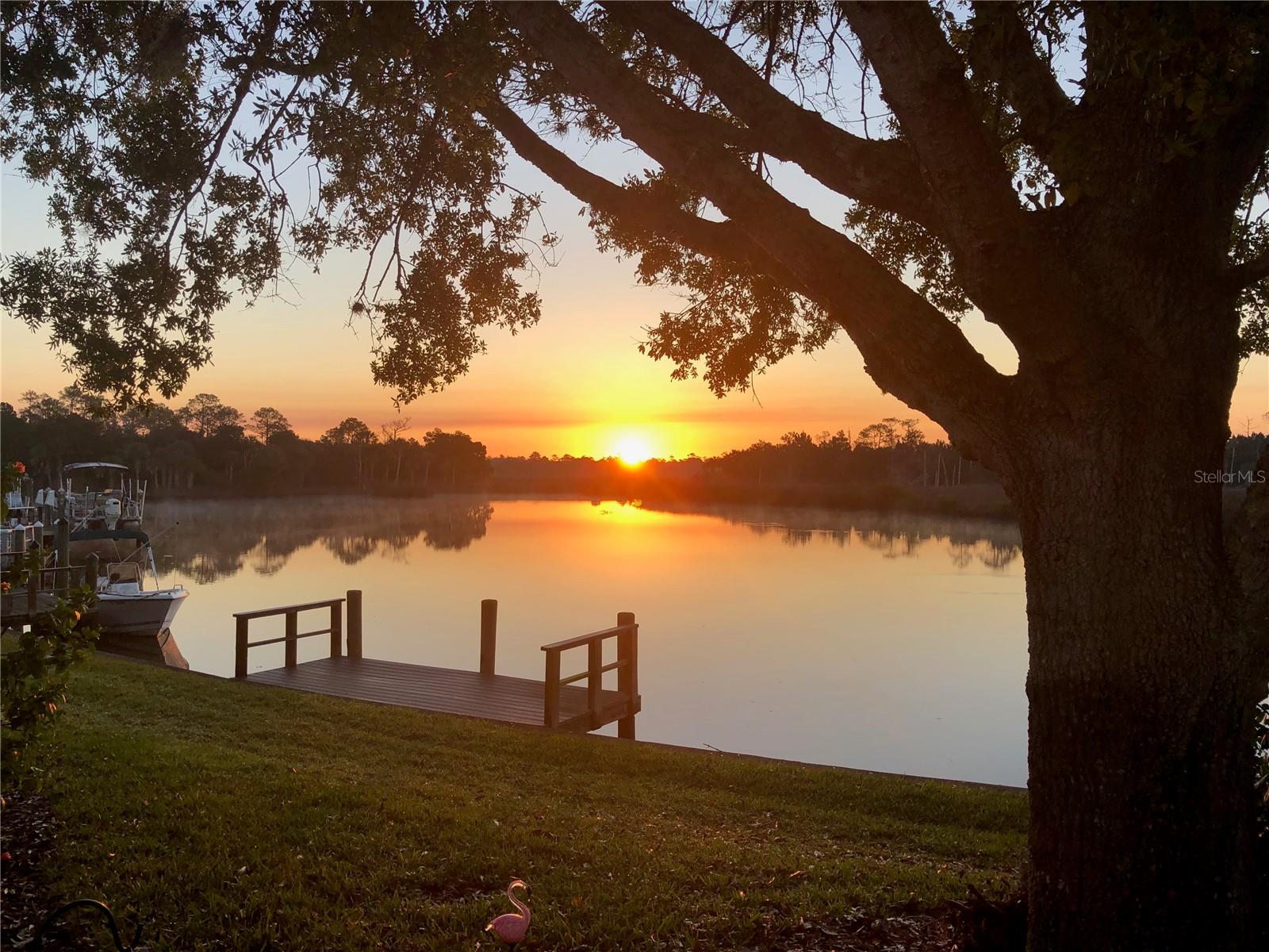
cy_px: 476
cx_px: 634
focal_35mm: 28
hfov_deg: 63.4
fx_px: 1026
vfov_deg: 49.7
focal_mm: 4
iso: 20
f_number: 1.8
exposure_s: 1/393
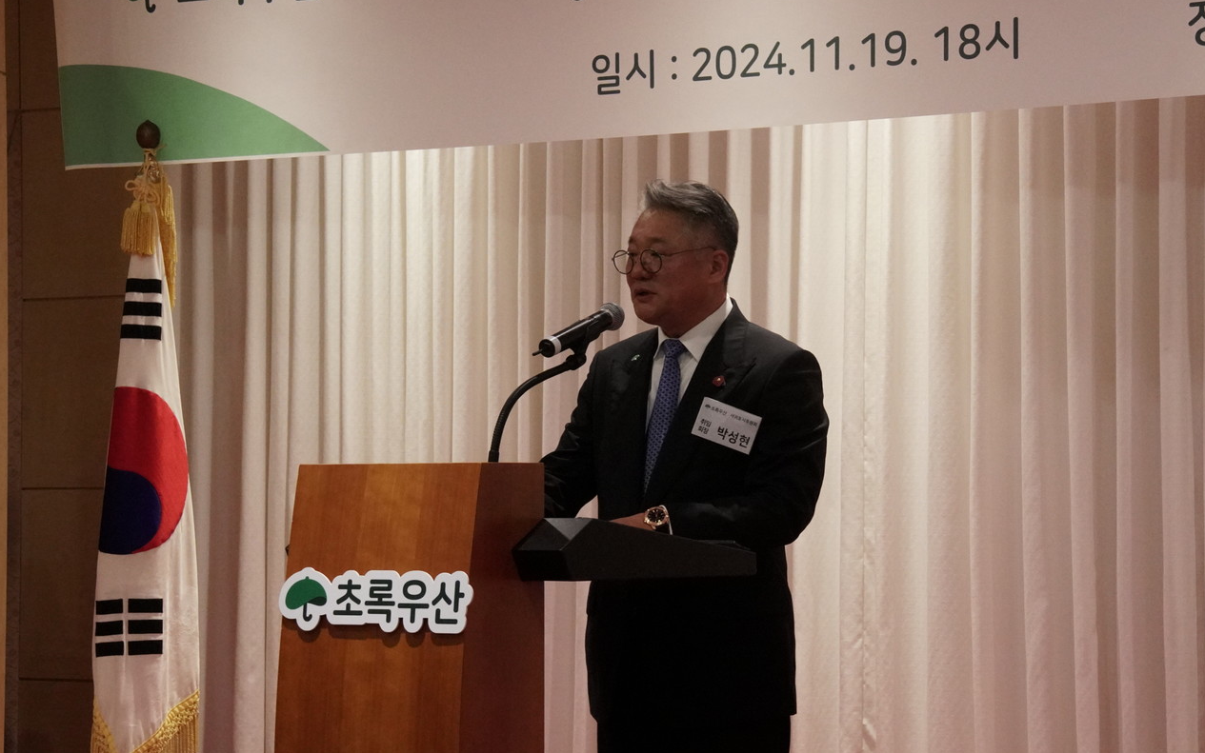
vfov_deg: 13.1
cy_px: 371
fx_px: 3284
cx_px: 598
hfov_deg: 20.8
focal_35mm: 100
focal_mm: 65
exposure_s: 1/40
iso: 8000
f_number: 13
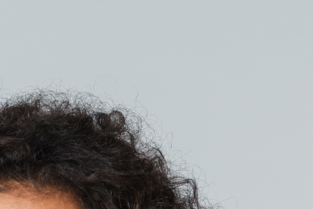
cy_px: 587
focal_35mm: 334
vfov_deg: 4.0
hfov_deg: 6.1
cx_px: -88
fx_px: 2905
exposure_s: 1/160
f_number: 7.1
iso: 160
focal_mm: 56
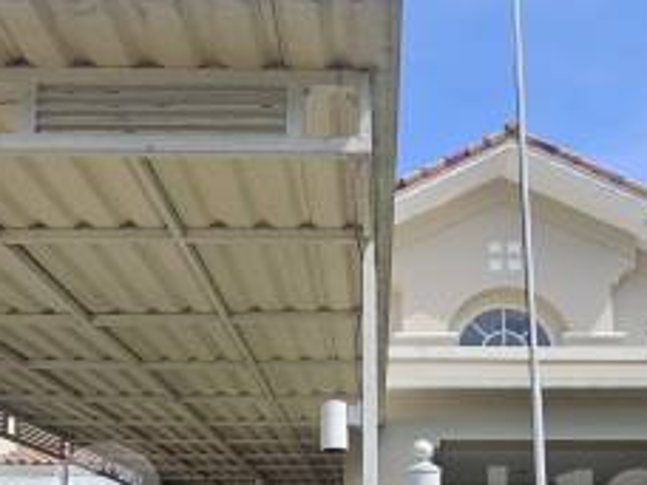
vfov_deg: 35.7
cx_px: 399
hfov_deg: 52.1
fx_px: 654
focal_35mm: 35
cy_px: 513
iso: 50
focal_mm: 2.2
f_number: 2.2
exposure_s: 1/1667
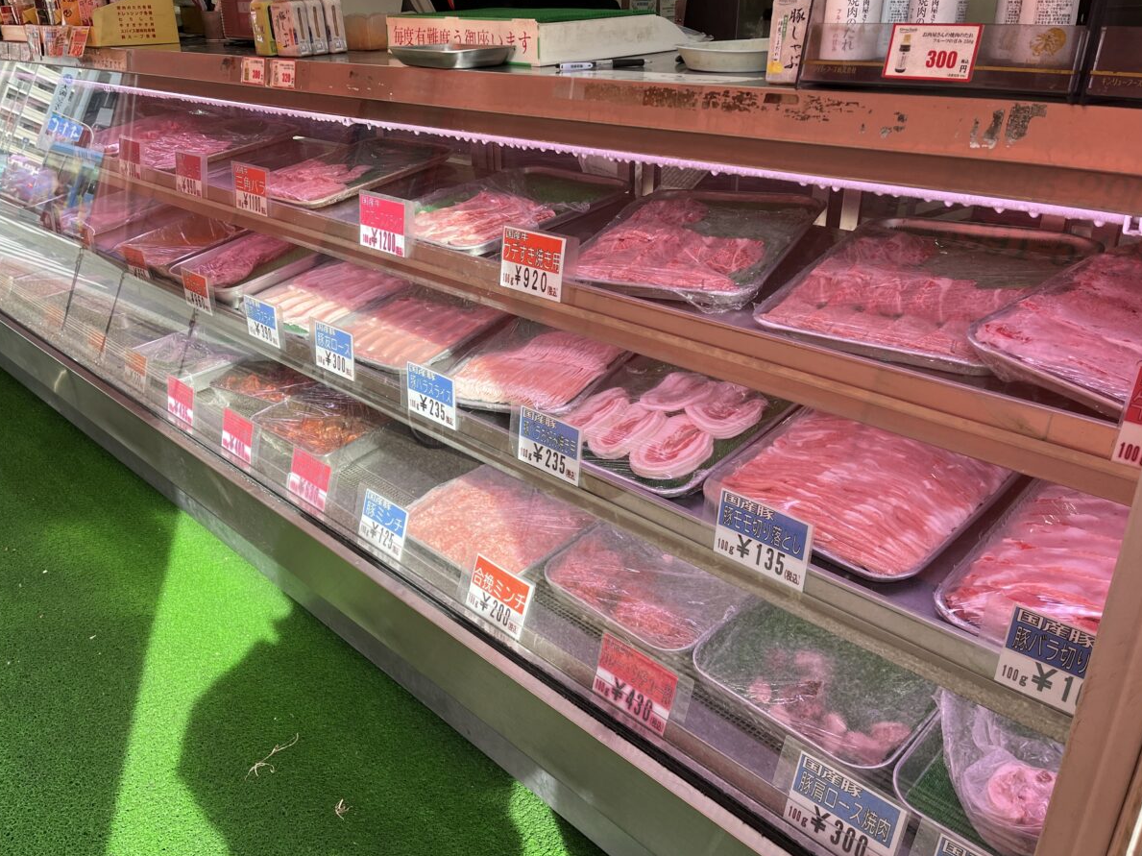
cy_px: 403
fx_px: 923
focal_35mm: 28
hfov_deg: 63.4
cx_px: 540
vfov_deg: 49.7
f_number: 1.6
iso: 50
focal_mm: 5.1
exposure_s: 1/419
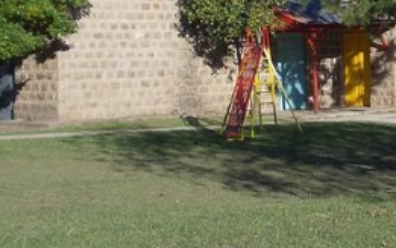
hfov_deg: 17.4
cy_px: -2
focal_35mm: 118
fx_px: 1273
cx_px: 366
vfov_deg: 11.0
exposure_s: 1/250
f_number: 6.2
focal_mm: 5.3
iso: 80
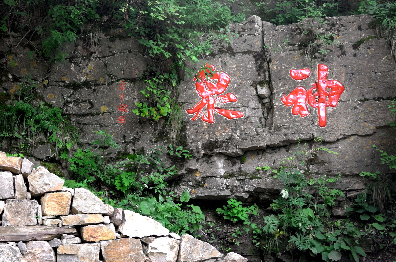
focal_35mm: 53
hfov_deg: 37.6
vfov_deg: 25.4
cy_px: 131
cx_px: 198
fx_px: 582
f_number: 5.6
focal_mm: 35.2
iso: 200
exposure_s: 1/60
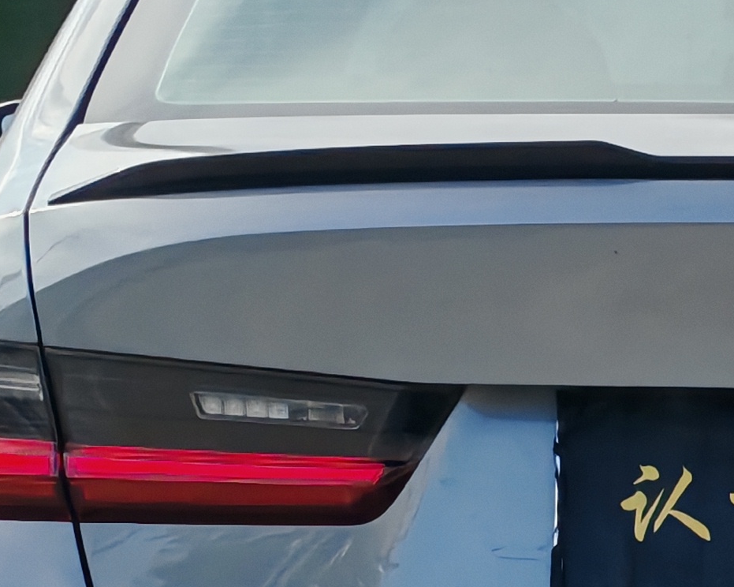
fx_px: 5038
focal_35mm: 232
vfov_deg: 6.6
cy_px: 560
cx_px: 890
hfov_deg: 8.2
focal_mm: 5.52
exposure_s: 1/1300
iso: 50
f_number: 1.95
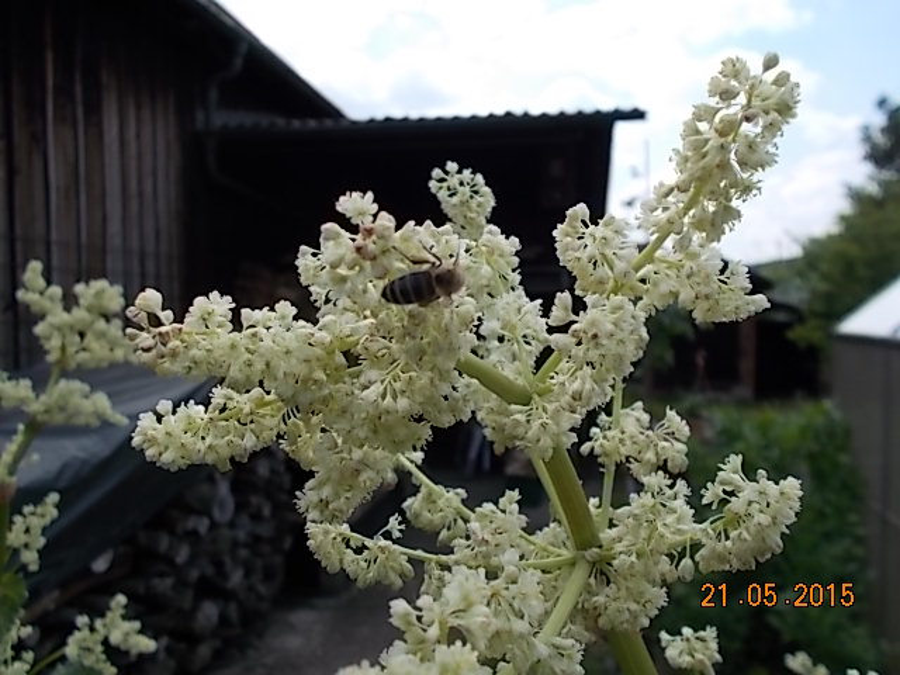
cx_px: 450
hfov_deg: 60.0
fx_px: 780
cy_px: 338
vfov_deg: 46.8
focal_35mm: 30
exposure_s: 1/125
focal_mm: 5.3
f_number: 8.6
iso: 80
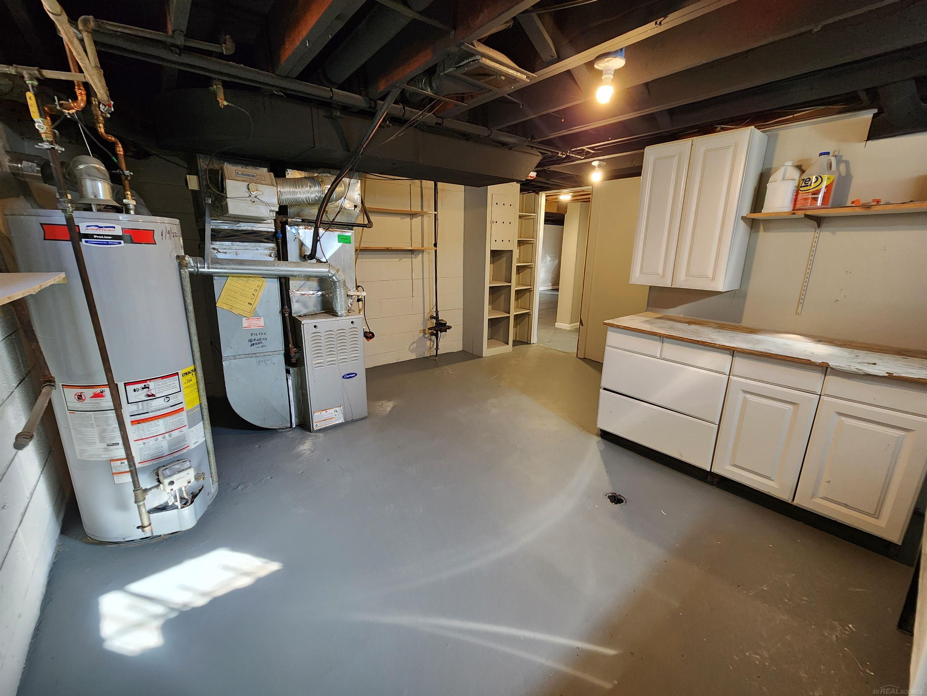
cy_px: 348
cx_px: 464
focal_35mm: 13
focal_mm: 2.2
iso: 320
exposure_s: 1/40
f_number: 2.2
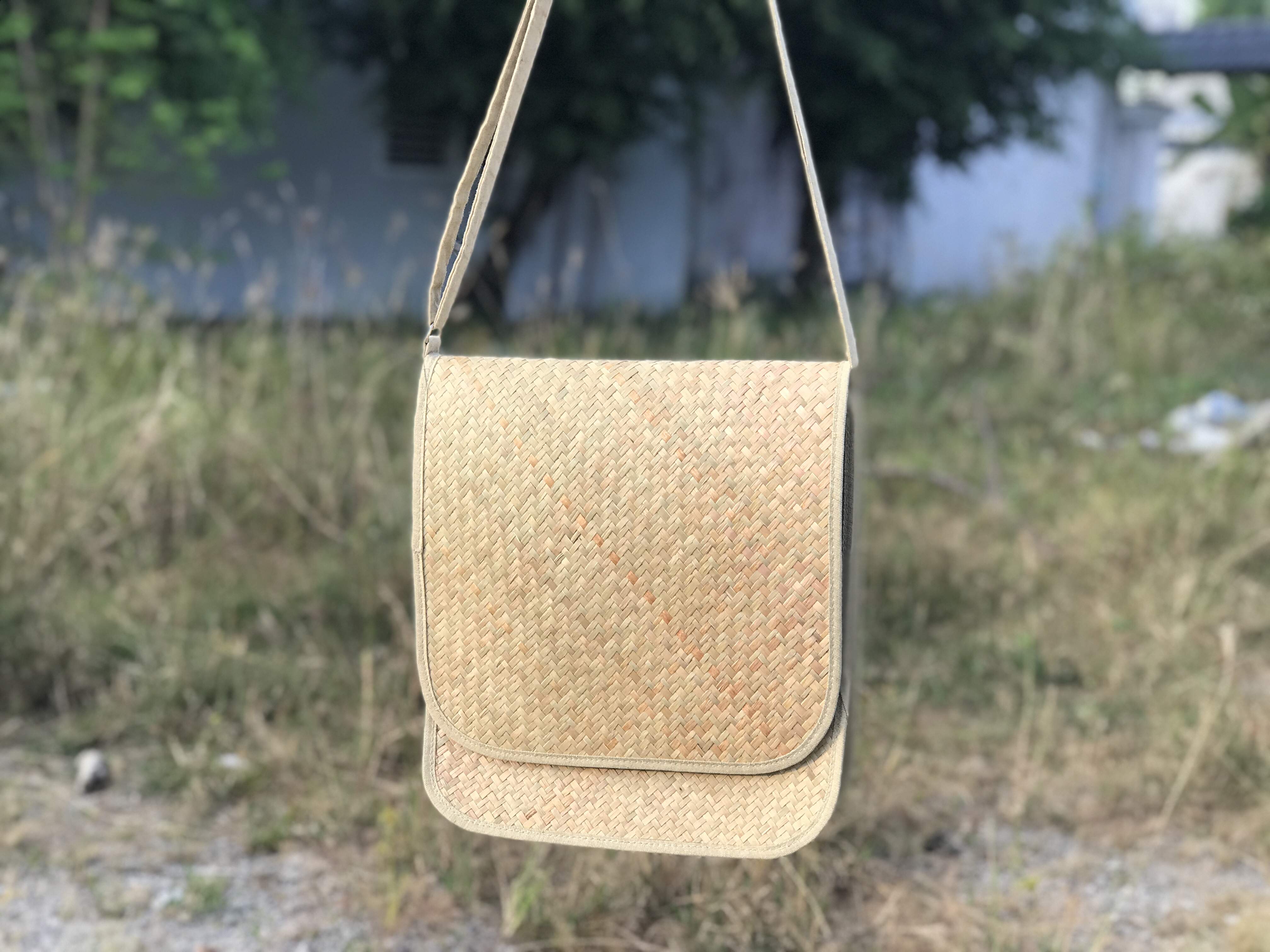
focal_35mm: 57
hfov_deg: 33.8
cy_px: 476
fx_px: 2091
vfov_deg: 25.7
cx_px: 635
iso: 32
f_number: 2.8
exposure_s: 1/95
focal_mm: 6.6
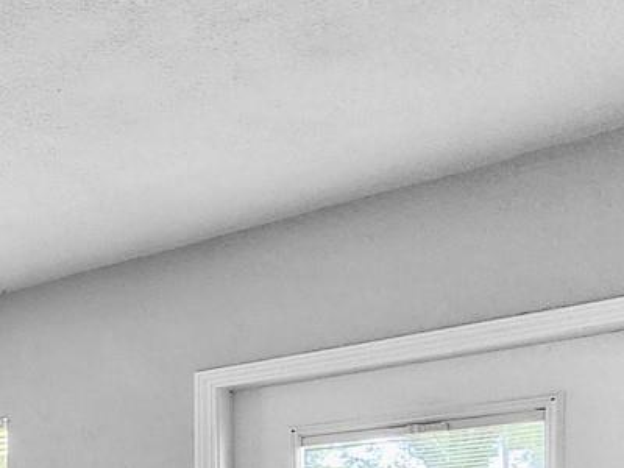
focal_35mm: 52
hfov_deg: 23.5
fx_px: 937
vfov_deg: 24.8
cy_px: 587
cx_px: -437
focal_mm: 2.2
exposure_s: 1/60
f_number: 2.2
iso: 125
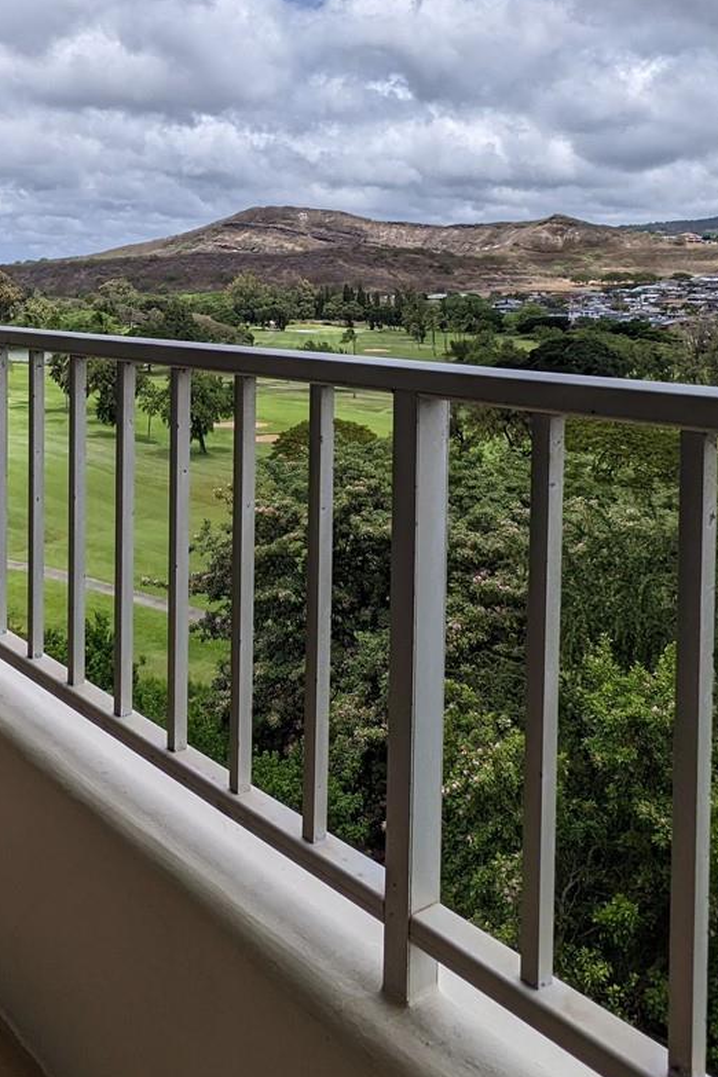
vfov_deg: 54.0
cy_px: 309
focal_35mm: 34
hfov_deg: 37.8
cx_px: 166
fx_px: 1017
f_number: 2.2
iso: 40
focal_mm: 2.22
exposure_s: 1/1938
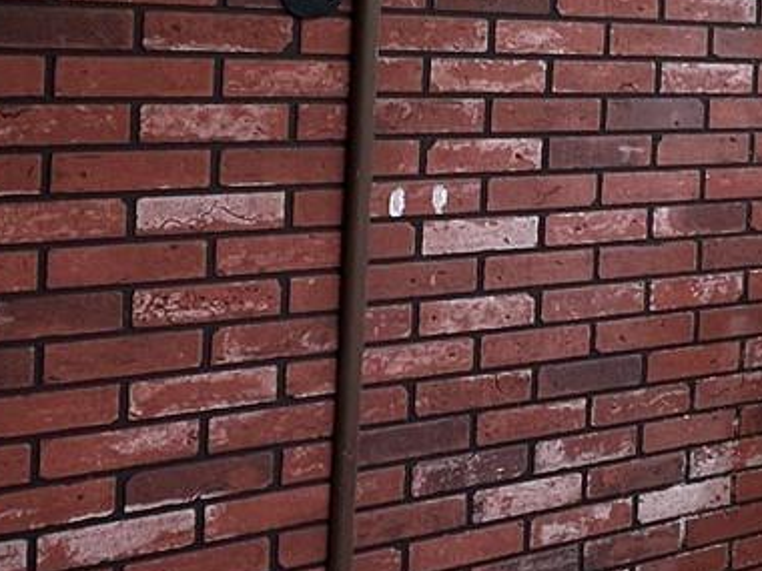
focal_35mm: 59
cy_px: 54
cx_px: 1127
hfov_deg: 25.3
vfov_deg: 24.1
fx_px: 1299
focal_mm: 2.22
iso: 40
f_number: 2.2
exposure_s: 1/198
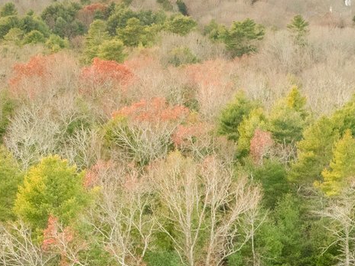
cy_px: 452
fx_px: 1086
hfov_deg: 18.3
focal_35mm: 106
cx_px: 311
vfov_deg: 12.9
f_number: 2.8
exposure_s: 1/120
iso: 400
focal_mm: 12.29
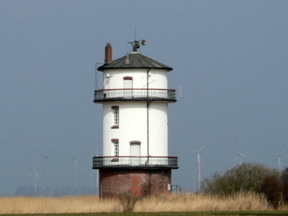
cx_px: 144
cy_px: 108
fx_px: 2171
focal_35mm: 261
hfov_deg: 7.6
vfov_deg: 5.7
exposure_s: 1/1000
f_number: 4.5
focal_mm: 27
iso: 100
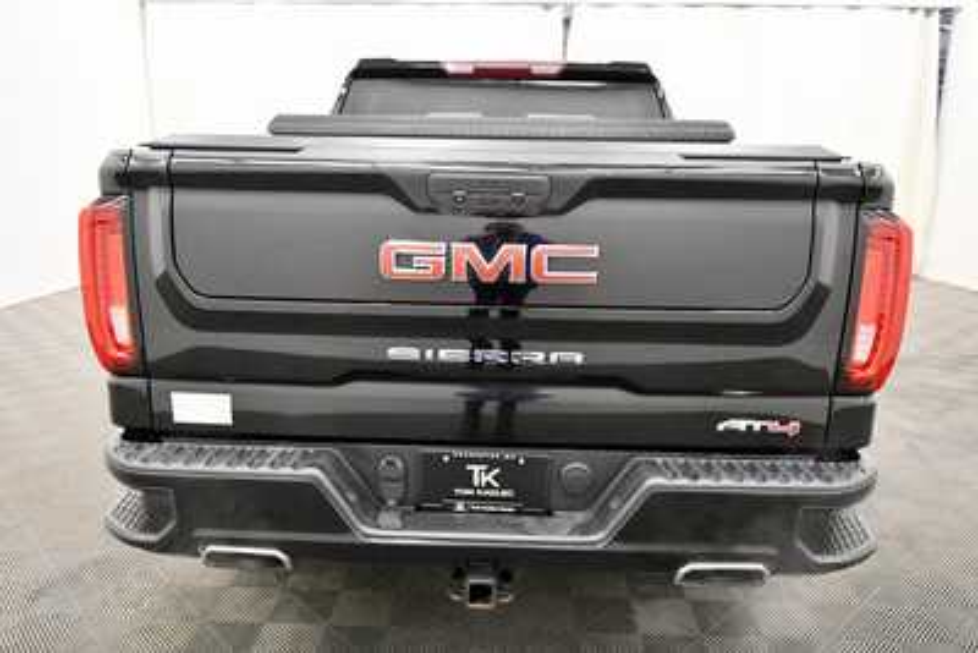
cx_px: 489
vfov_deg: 48.0
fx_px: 734
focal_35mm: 27
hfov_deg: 67.4
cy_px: 326
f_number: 5.6
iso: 2800
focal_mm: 18
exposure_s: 1/125
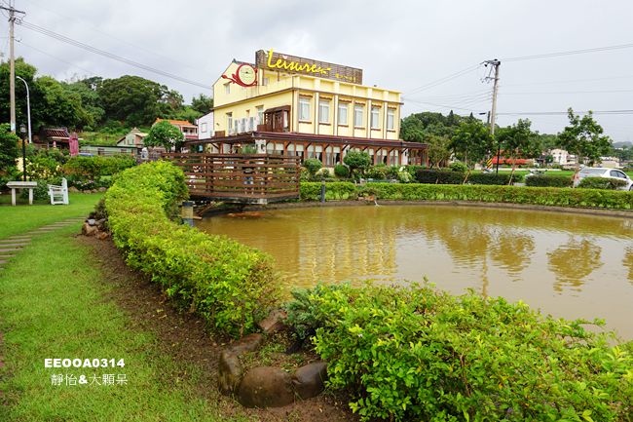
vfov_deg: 53.1
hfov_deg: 73.8
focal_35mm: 24
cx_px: 316
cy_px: 211
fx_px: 422
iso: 125
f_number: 4
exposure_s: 1/100
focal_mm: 8.8
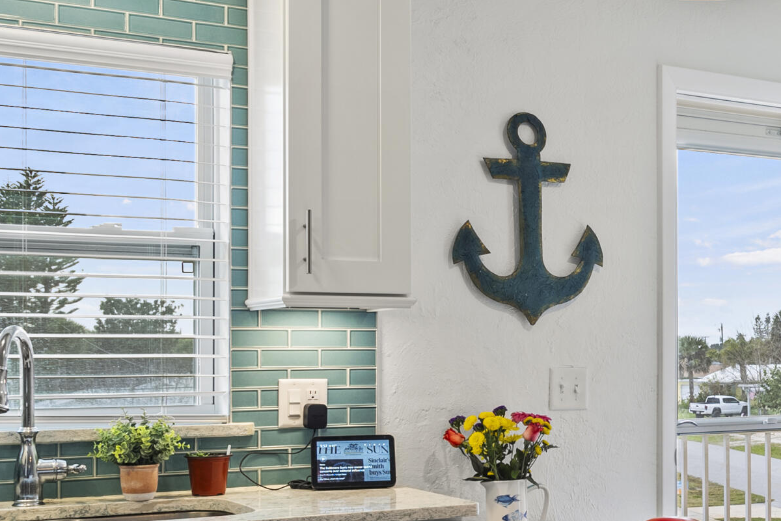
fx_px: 1302
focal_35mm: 60
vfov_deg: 22.4
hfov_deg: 31.3
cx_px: 749
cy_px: 411
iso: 100
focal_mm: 24
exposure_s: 1.3
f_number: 11
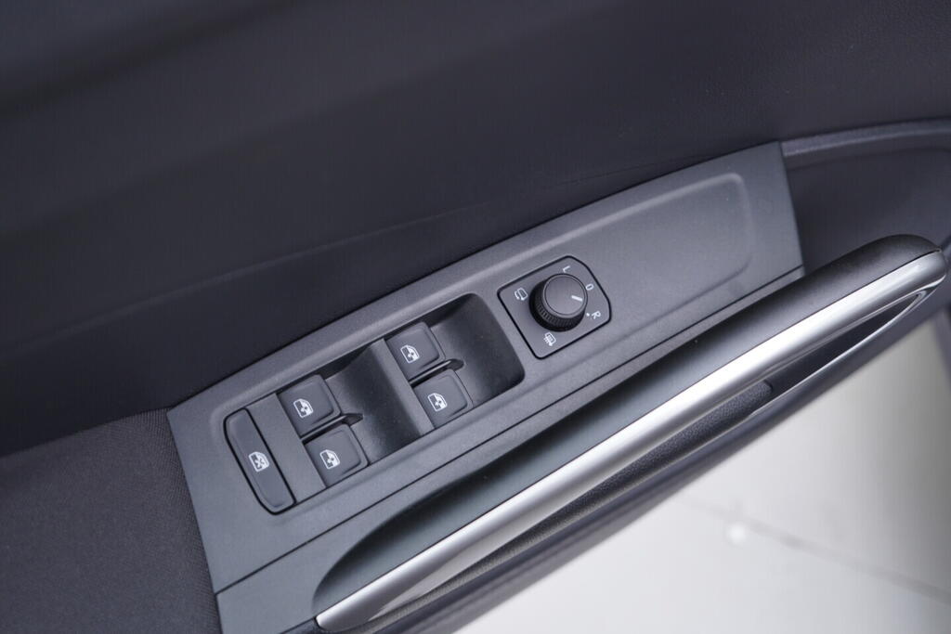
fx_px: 951
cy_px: 317
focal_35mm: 36
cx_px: 476
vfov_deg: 36.9
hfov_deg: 53.1
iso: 250
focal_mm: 24
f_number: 2.8
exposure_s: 1/40
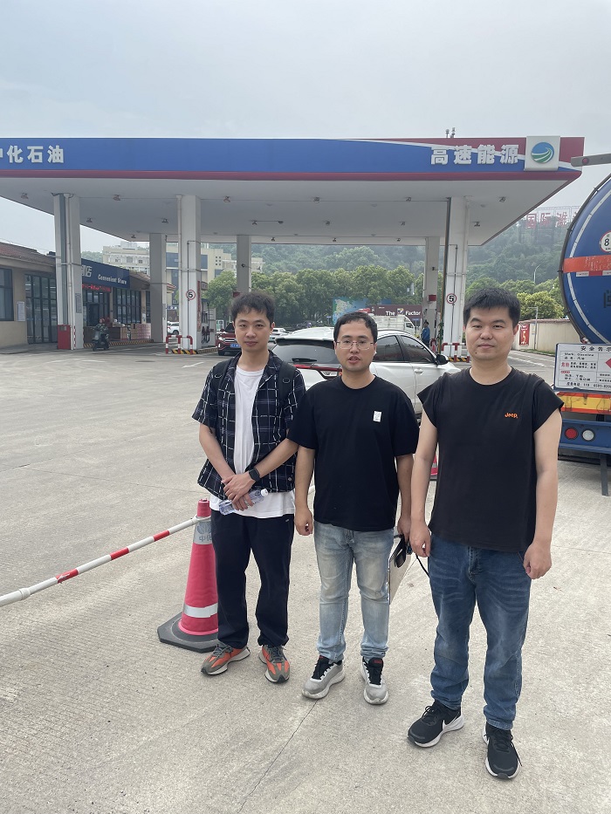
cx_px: 306
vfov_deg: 67.3
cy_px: 407
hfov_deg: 53.1
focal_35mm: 26
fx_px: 612
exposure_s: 1/1062
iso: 32
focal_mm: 4.2
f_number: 1.6
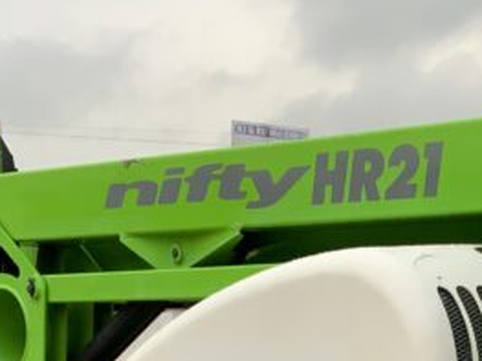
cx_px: 392
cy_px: 500
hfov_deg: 17.3
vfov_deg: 12.6
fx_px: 1573
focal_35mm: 113
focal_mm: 3
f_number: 1.8
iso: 16
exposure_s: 1/162
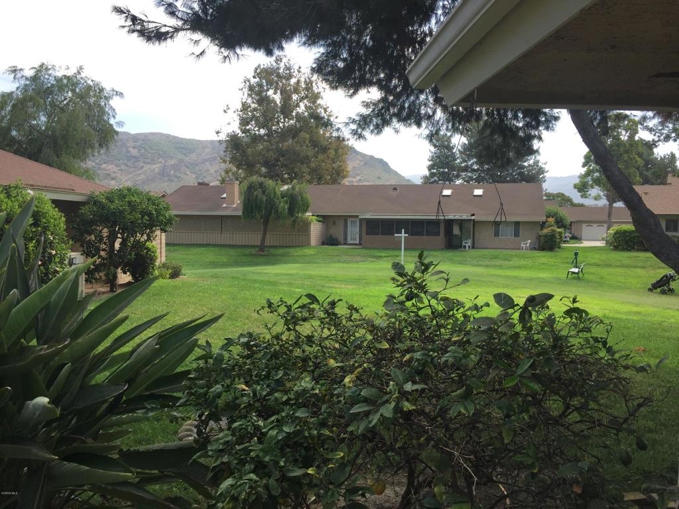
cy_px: 254
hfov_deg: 61.7
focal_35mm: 29
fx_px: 569
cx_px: 340
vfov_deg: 48.2
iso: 32
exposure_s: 1/989
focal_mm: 4.15
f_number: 2.2
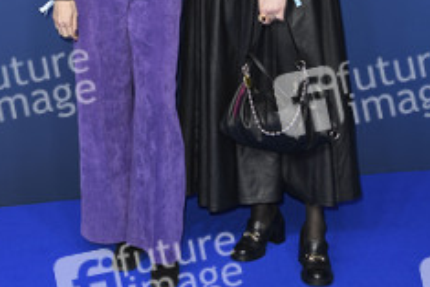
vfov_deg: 13.3
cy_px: 2
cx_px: 201
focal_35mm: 102
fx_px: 1219
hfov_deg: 20.0
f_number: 4
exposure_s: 1/320
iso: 800
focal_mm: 60
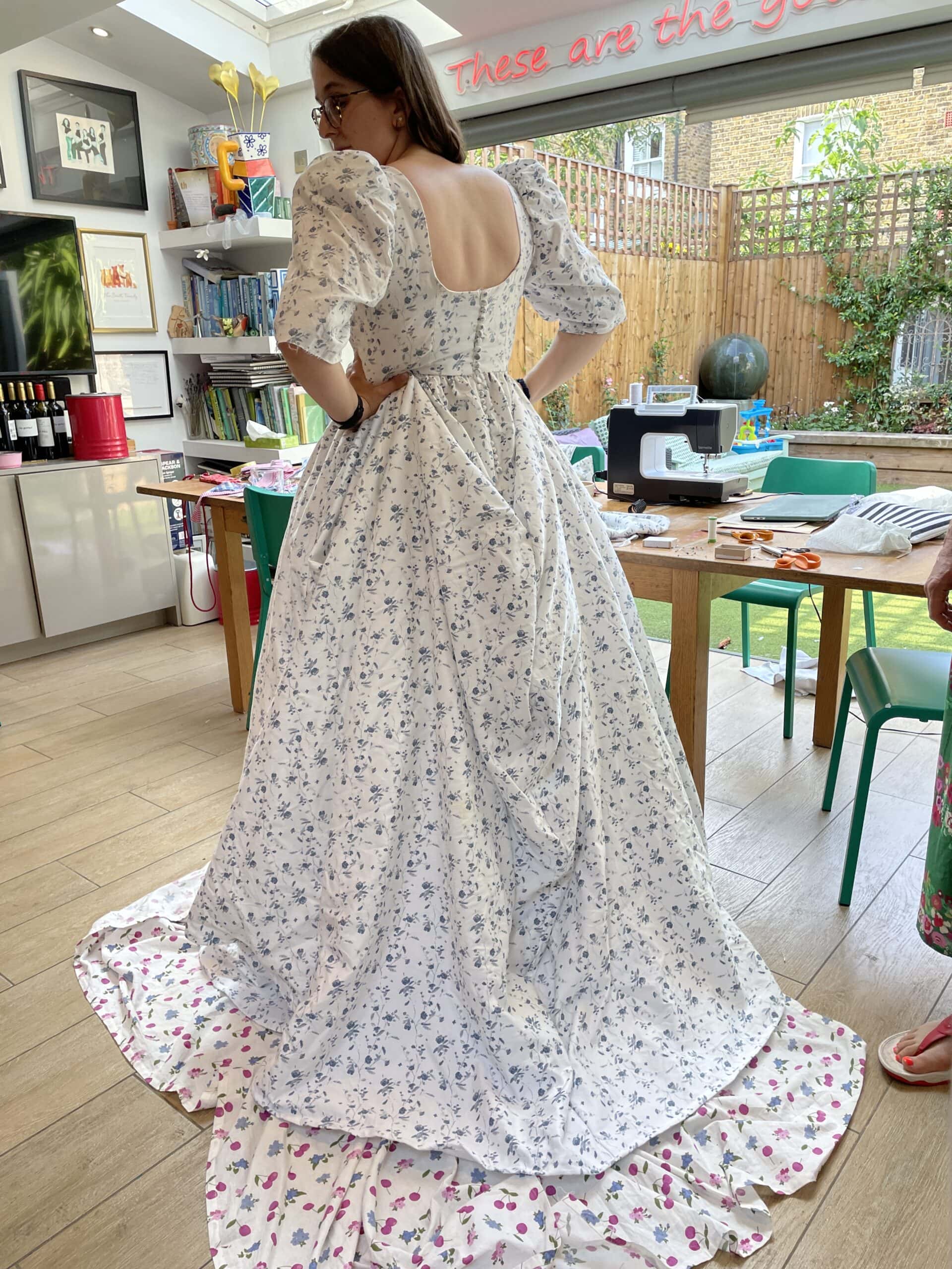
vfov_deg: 67.3
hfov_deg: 53.1
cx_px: 476
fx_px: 953
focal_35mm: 26
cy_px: 634
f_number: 1.6
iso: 50
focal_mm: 4.2
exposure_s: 1/116
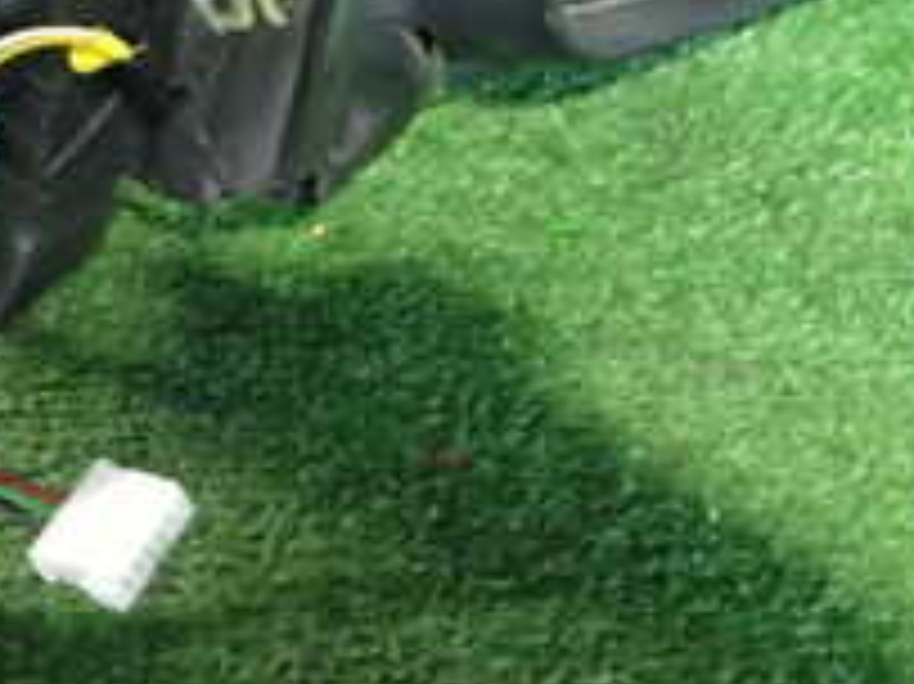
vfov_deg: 18.8
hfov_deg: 26.0
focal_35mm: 74
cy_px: -140
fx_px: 1953
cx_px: 239
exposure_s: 1/30
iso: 800
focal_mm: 4.5
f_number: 2
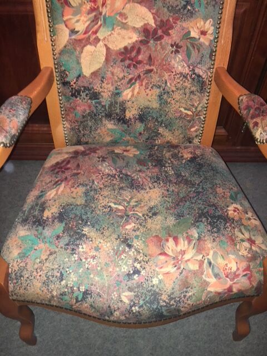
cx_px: 134
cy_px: 178
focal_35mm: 29
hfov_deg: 48.2
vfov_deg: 61.7
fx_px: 298
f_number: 2.2
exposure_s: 1/17
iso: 160
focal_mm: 4.15
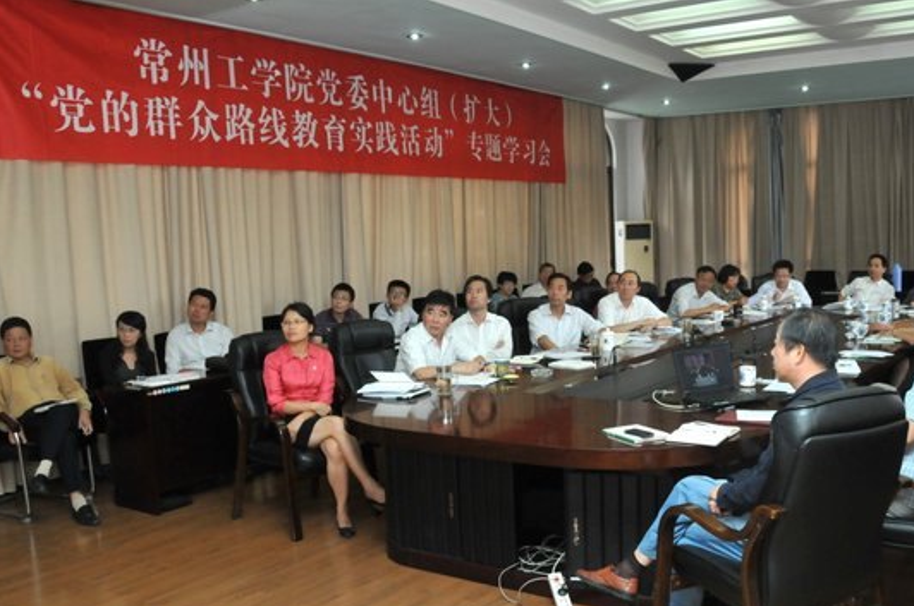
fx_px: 837
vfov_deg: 39.6
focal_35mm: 33
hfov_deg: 57.1
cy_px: 369
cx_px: 517
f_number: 7.1
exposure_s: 1/60
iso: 1000
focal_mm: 18
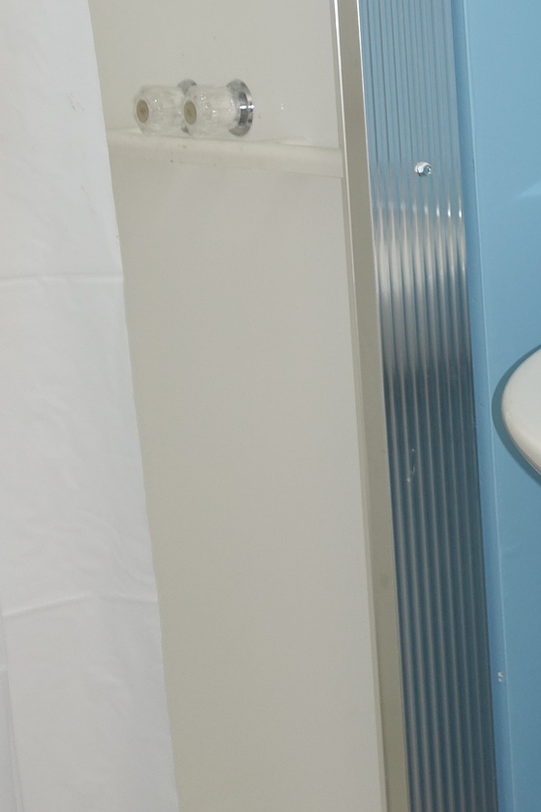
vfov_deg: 29.3
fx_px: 1487
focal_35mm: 66
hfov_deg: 18.9
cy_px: 80
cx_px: 727
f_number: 2
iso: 125
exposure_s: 1/30
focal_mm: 8.8
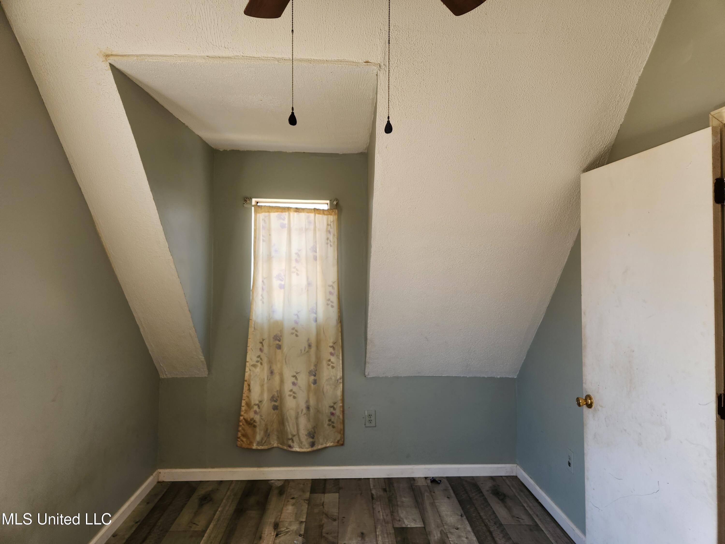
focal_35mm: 23
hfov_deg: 73.9
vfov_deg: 58.9
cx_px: 362
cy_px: 272
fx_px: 482
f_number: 1.8
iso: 50
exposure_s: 1/180
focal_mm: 5.4
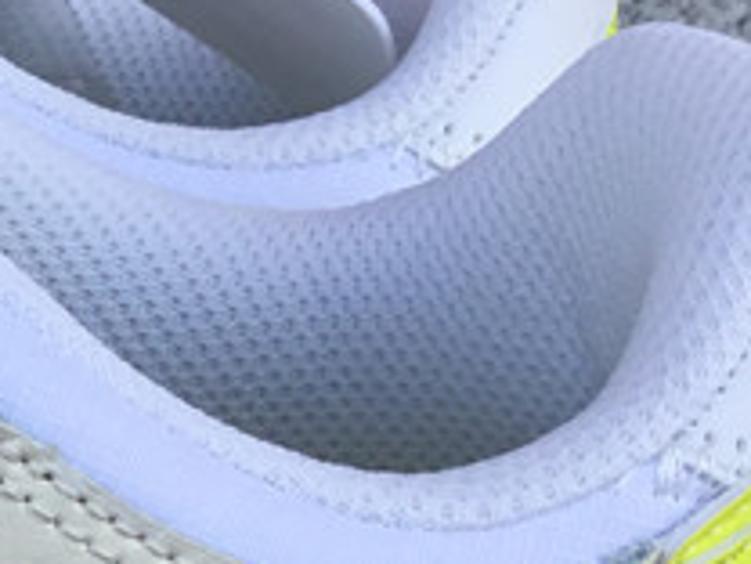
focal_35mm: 134
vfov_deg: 10.9
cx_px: -625
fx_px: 2907
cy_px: 682
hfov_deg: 13.2
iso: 25
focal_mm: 3.3
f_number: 2.4
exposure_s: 1/512
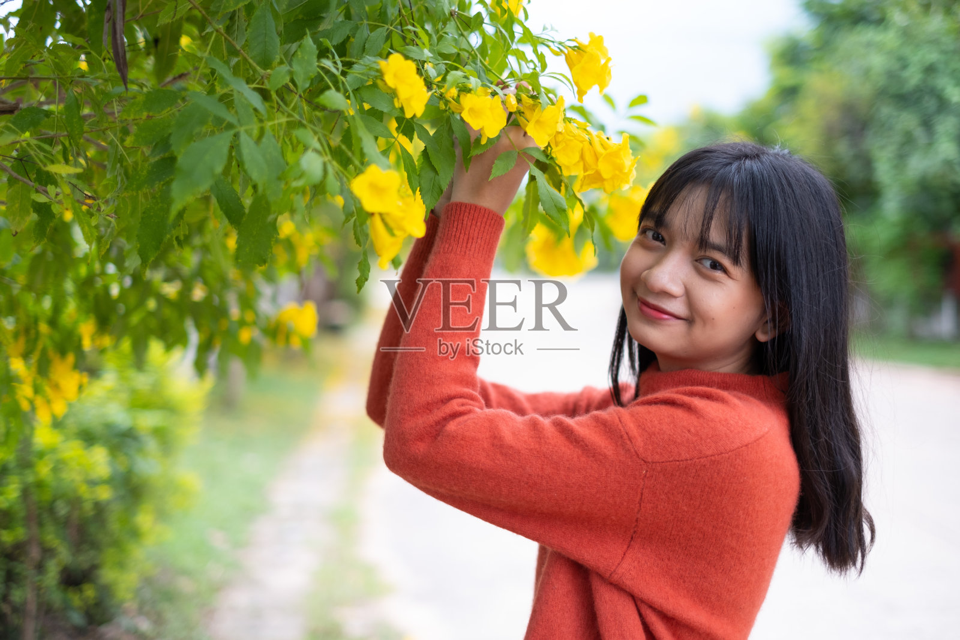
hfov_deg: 37.5
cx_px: 480
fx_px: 1413
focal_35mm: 53
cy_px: 320
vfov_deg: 25.5
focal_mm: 35
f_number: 1.4
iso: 250
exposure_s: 1/640
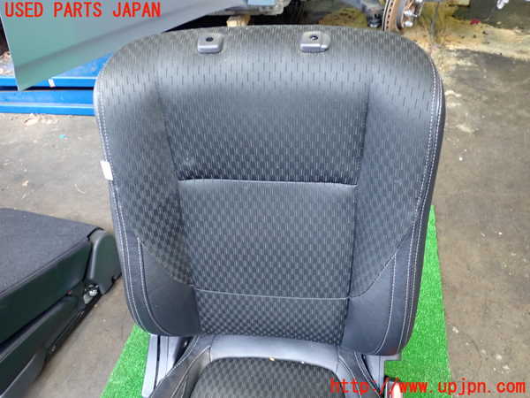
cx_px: 265
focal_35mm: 30
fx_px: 459
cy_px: 199
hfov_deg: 60.0
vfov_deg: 46.8
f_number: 2.3
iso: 320
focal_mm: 5.4
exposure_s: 1/30
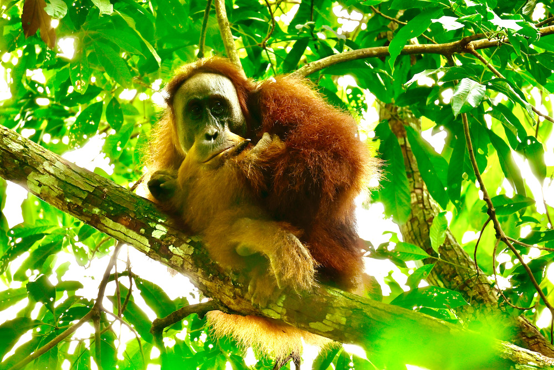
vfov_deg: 3.7
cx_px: 277
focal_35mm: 375
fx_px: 5771
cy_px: 185
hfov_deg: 5.5
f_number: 6.3
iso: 400
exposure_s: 1/25
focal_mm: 250
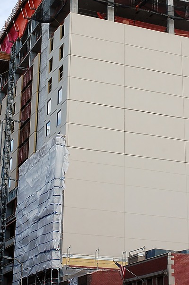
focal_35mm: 85
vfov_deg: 23.9
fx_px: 672
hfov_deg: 16.0
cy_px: 102
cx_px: 96
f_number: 10
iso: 400
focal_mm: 38
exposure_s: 1/250
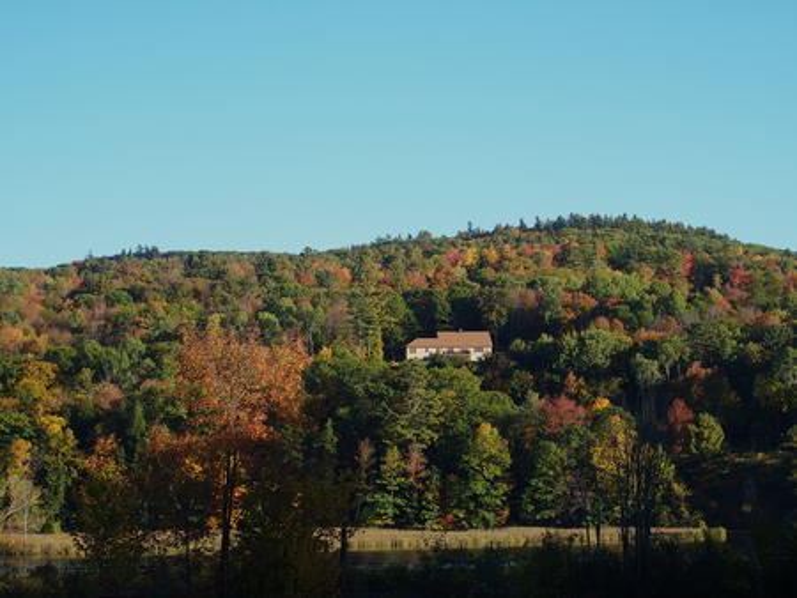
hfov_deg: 25.6
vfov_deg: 19.4
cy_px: 299
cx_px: 398
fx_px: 1751
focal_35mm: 76
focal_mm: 16.1
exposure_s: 1/400
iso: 100
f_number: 3.5
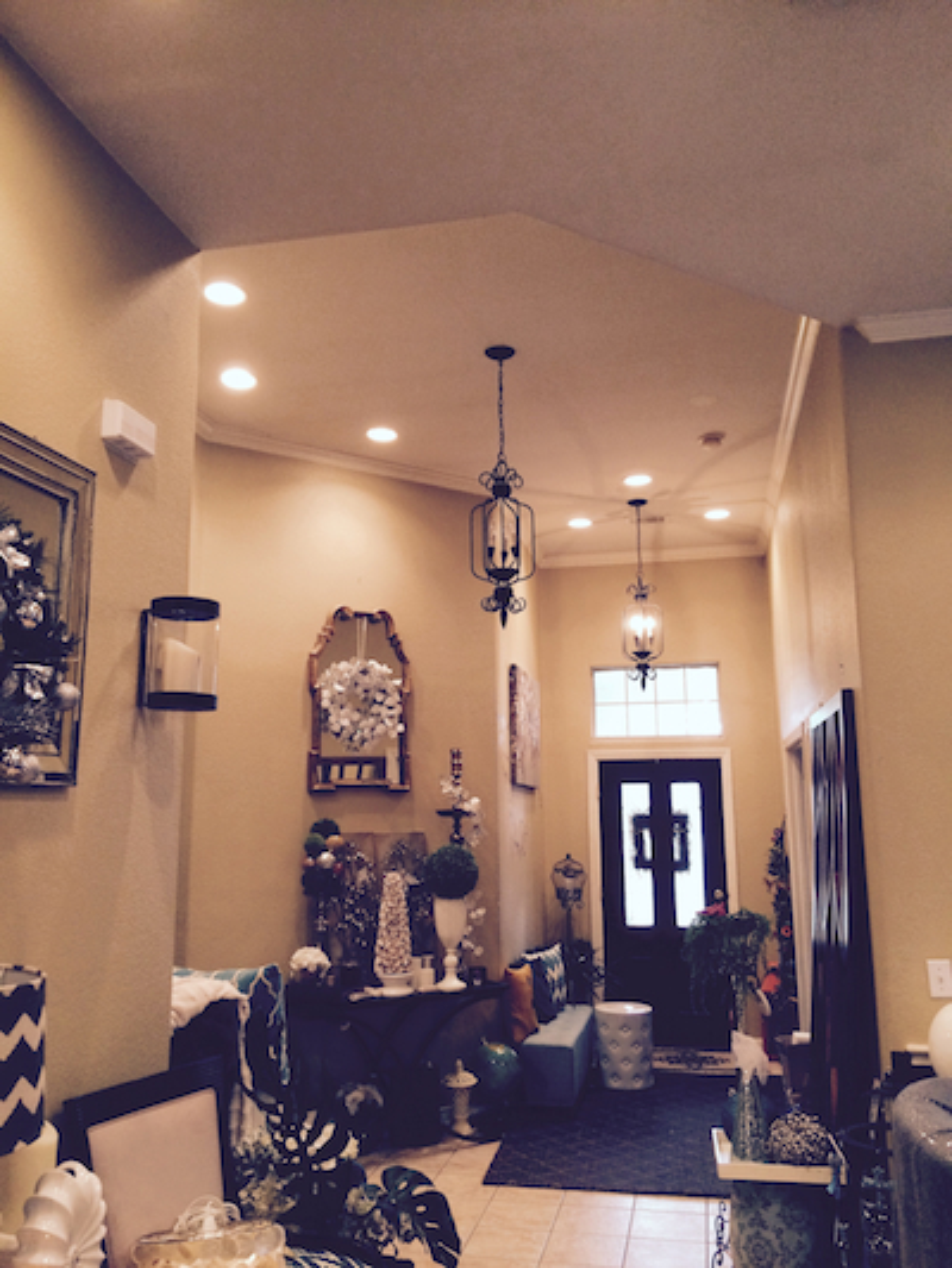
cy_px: 634
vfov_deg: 61.6
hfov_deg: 48.2
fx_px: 1063
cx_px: 476
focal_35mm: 29
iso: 200
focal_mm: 4.15
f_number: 2.2
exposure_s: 1/30
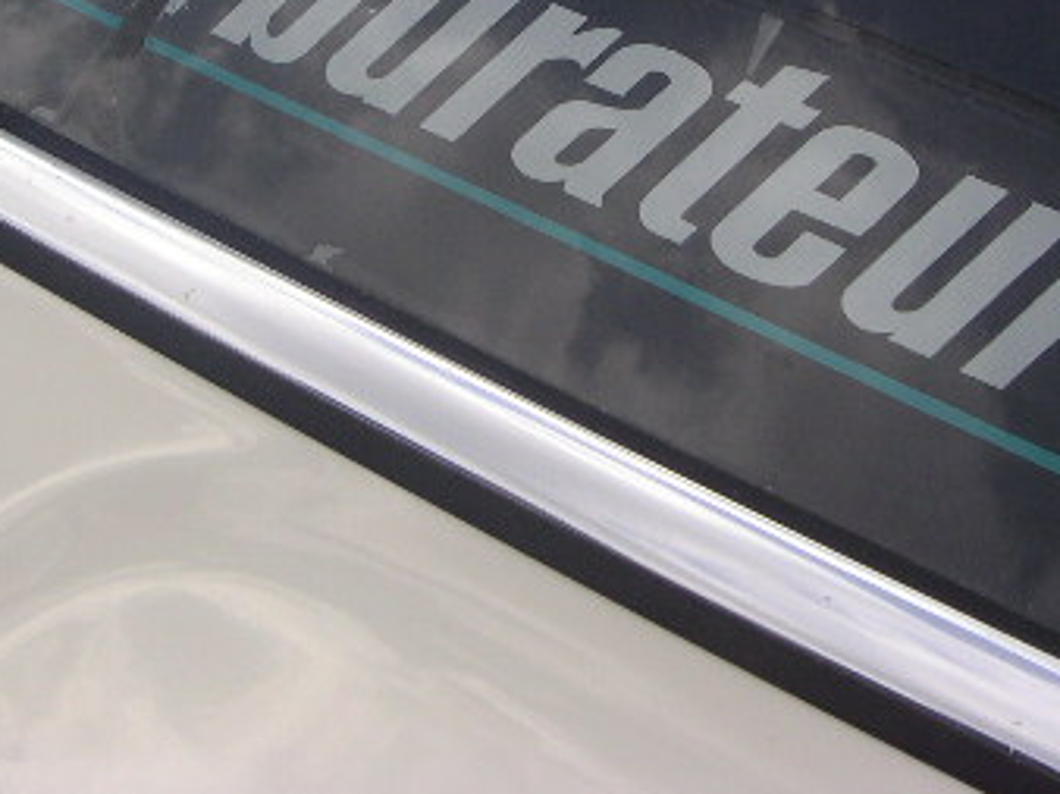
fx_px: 2203
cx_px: 483
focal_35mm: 72
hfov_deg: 27.0
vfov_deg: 20.0
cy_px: 63
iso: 50
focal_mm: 6
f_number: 6.6
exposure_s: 1/190
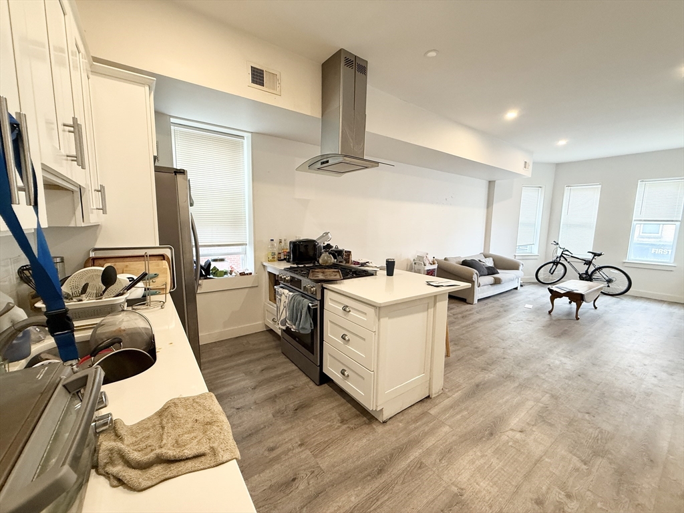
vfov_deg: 85.7
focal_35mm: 14
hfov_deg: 102.1
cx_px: 342
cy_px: 256
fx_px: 277
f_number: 2.2
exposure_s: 1/60
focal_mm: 2.22
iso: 200
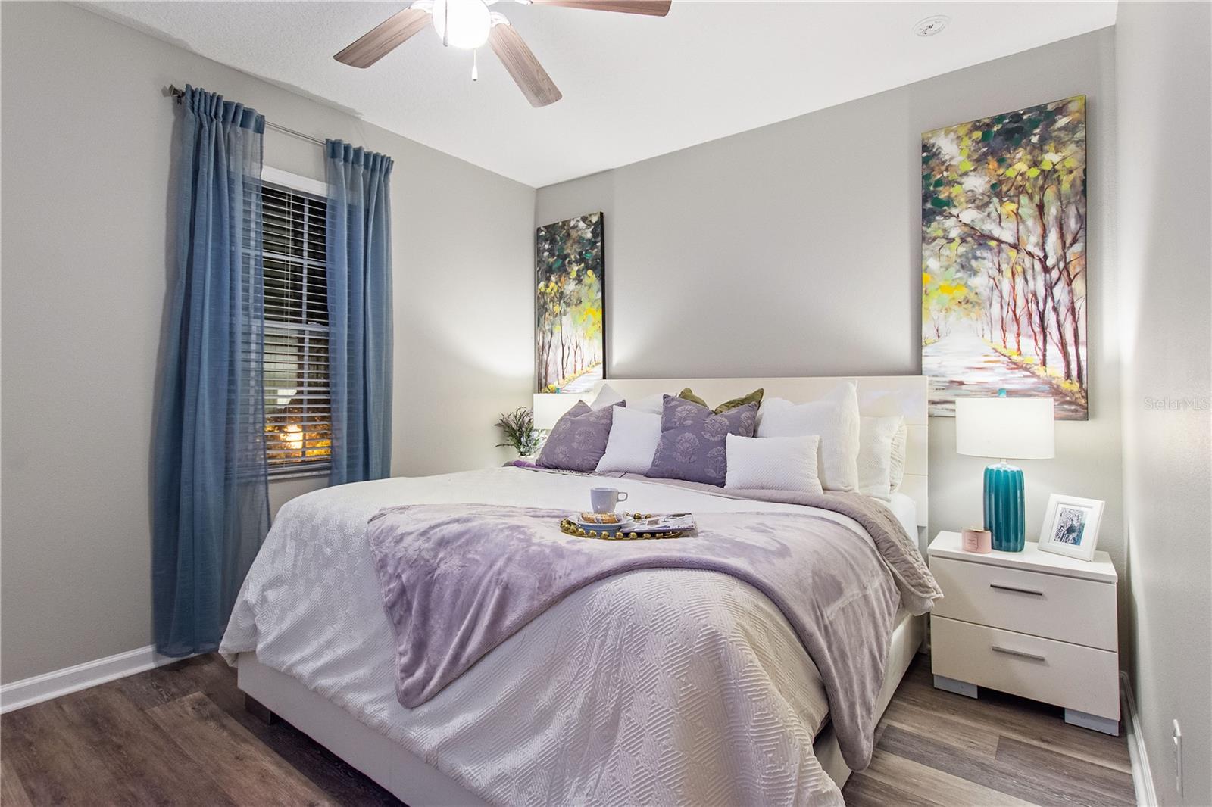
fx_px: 505
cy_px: 404
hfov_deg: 100.4
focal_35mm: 15
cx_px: 606
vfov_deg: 77.3
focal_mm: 10
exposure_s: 1/13
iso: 800
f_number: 4.5
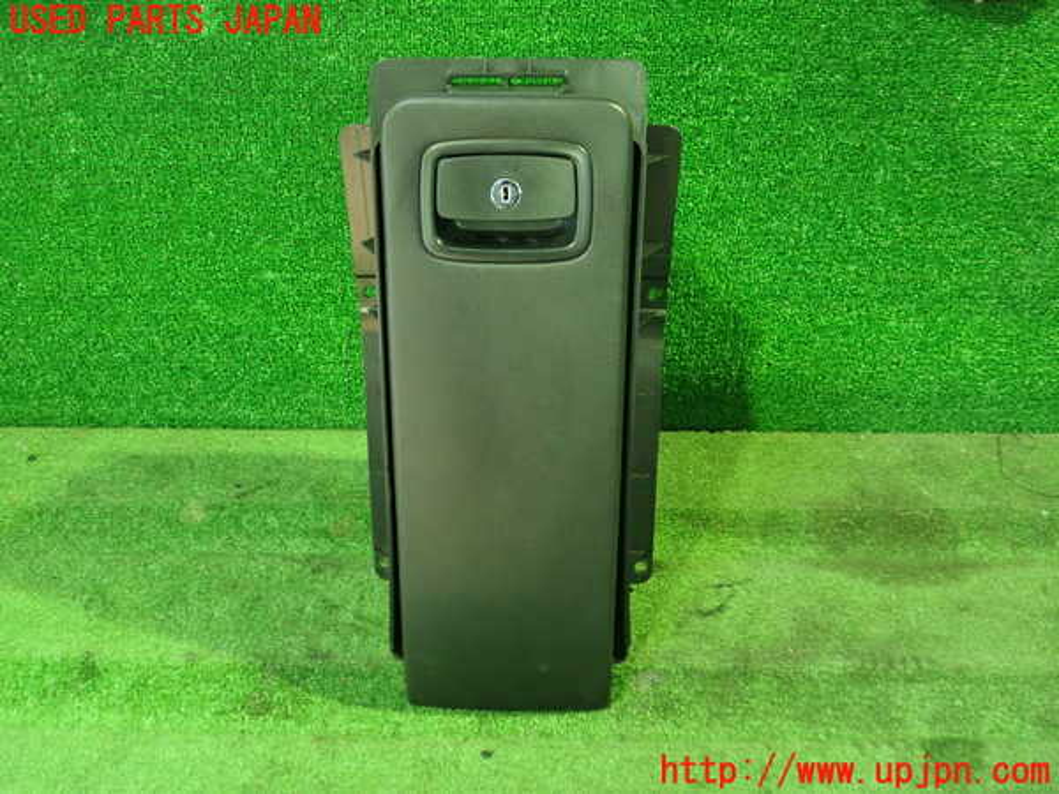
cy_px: 397
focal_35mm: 30
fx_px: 918
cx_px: 530
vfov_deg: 46.8
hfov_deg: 60.0
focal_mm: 5.5
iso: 1000
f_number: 2.3
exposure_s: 1/30
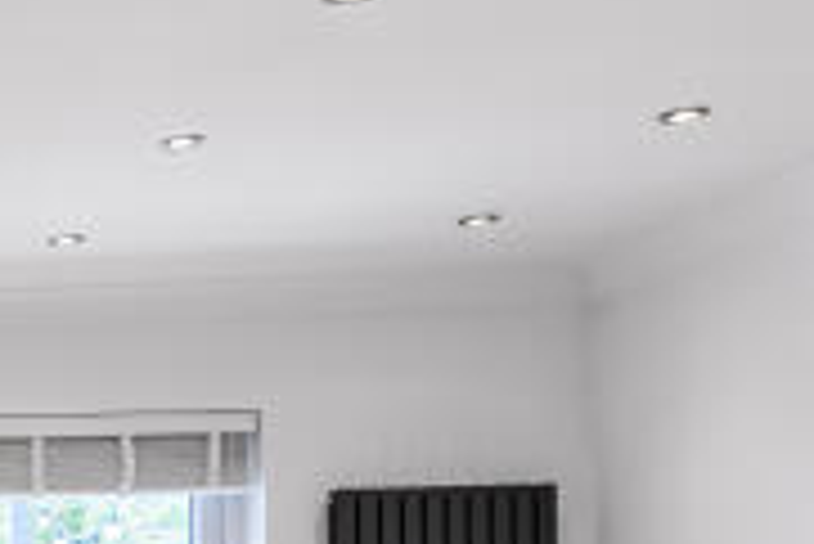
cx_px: -729
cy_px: 708
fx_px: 1788
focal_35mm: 79
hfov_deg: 18.6
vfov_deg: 16.4
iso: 100
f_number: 8
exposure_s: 1/4
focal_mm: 14
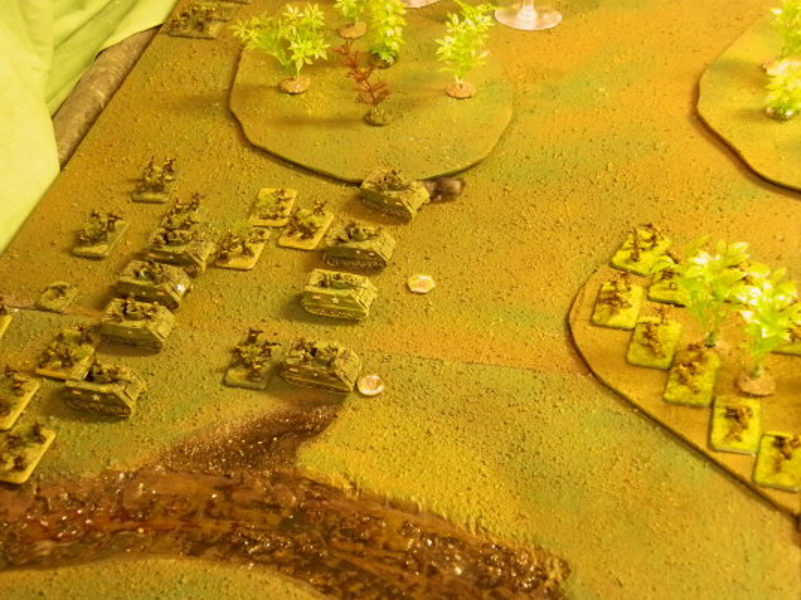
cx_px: 400
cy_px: 300
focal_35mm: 61
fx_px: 1412
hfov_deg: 31.7
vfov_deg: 24.0
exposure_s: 1/4
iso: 400
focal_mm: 10.99
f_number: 3.7
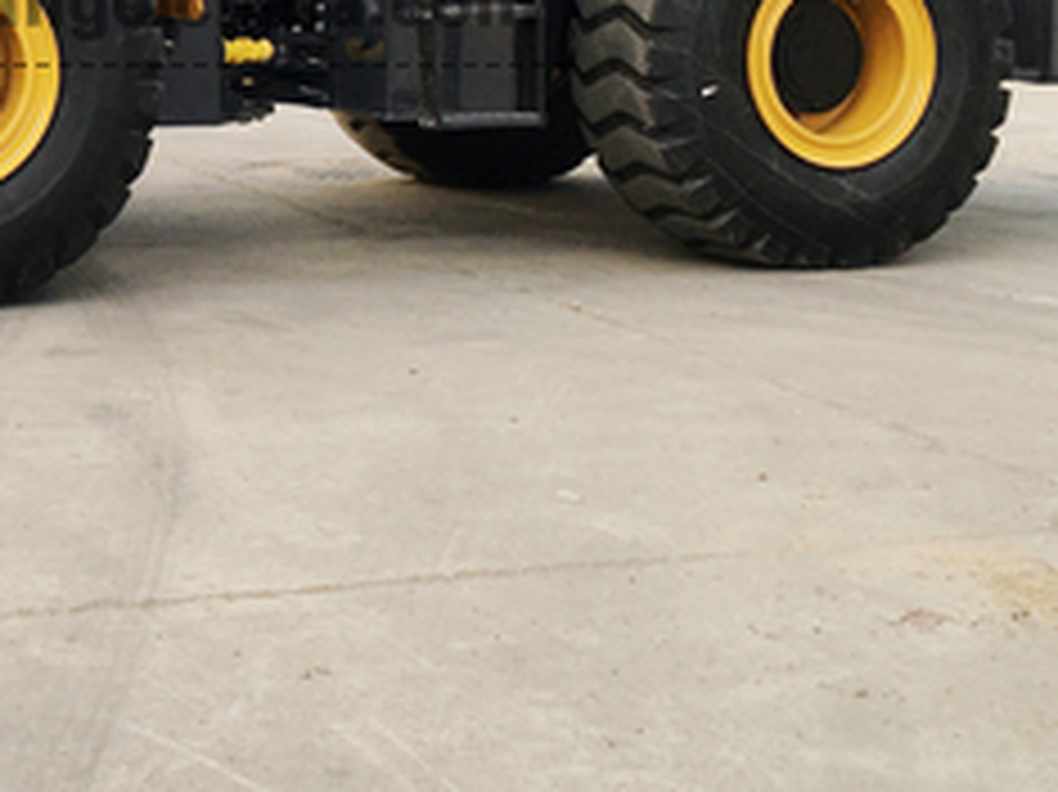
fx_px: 2261
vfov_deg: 19.1
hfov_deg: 25.0
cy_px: -76
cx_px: -9
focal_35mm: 74
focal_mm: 4.15
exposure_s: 1/100
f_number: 2.2
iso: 25
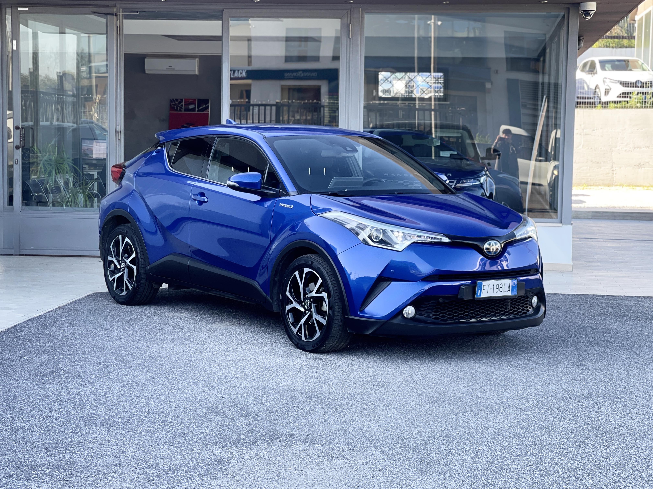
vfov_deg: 22.9
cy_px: 244
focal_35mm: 64
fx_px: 1207
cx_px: 326
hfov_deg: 30.3
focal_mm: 7.5
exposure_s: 1/121
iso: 32
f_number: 2.2
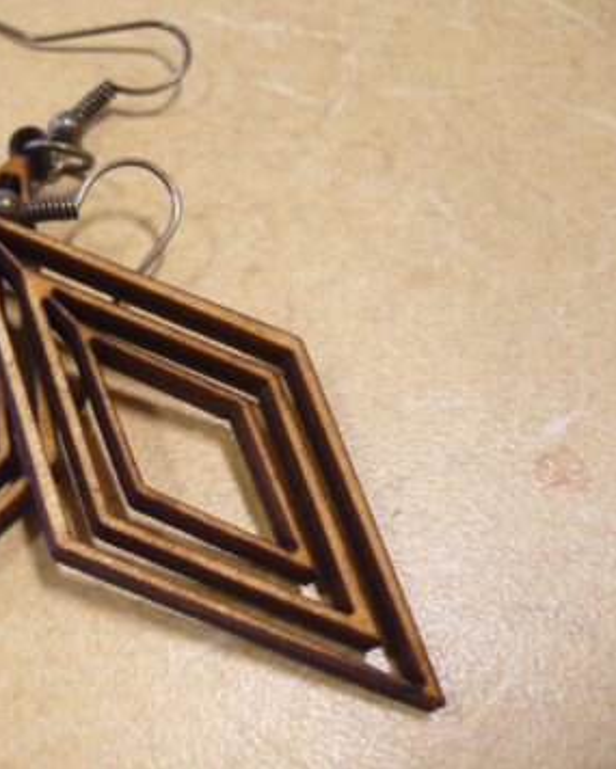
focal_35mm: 46
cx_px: 117
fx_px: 1048
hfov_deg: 31.8
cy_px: 384
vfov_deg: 40.3
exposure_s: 1/30
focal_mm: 5.8
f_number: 2.8
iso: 200
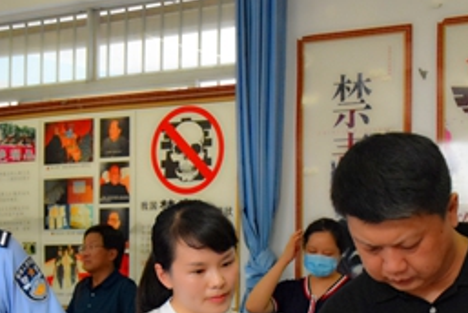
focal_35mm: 93
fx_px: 1214
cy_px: 290
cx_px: 242
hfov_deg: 21.8
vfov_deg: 14.5
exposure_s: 1/250
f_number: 4
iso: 3200
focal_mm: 25
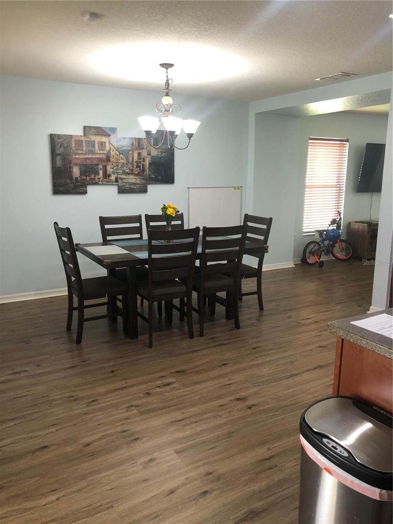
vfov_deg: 63.4
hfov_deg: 49.7
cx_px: 196
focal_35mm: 28
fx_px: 424
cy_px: 262
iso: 40
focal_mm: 3.99
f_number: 1.8
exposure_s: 1/24
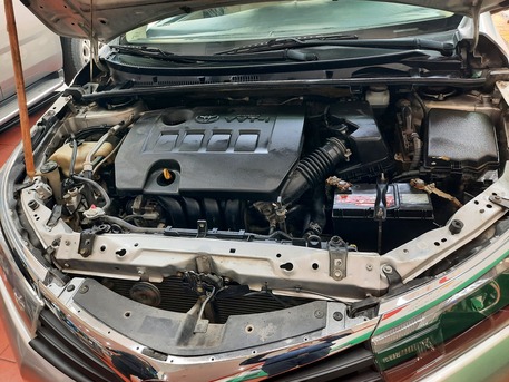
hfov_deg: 69.4
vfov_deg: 54.9
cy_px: 191
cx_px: 254
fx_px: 368
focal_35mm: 25
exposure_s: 1/60
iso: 160
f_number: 2
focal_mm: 4.6
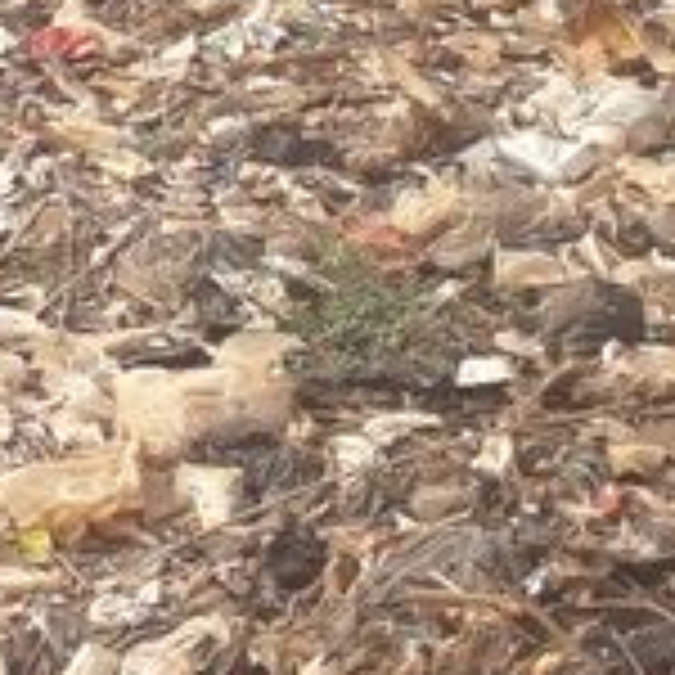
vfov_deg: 11.5
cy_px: -196
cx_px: -1098
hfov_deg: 9.9
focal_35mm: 148
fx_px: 3265
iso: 40
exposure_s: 1/568
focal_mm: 3.7
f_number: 1.9
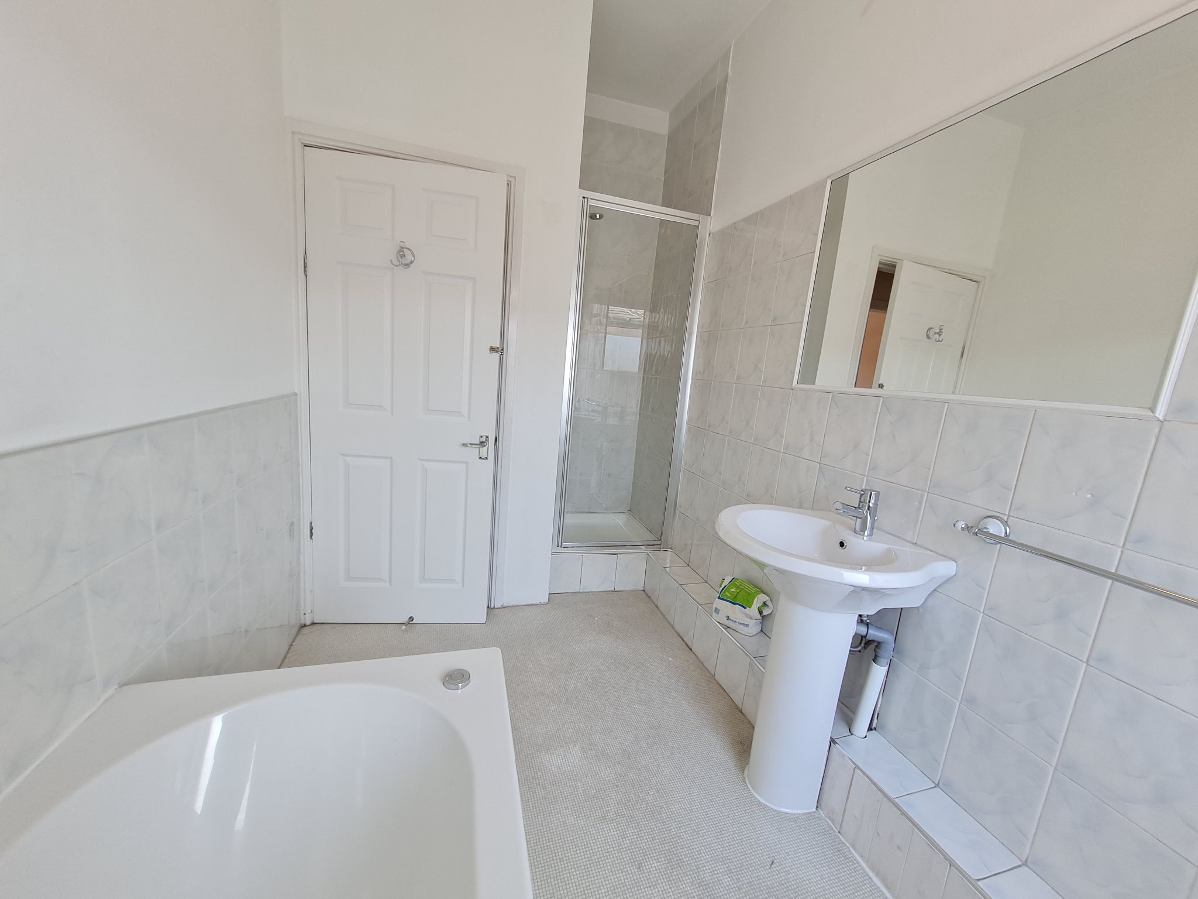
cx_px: 599
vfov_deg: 89.9
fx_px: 450
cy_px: 450
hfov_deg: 106.2
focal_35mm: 13
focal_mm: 1.74
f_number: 2.2
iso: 64
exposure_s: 1/50
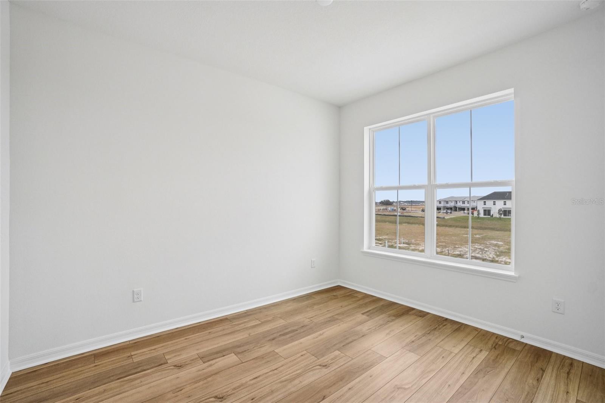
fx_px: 252
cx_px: 302
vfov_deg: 77.3
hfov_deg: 100.4
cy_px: 202
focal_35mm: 15
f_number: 8
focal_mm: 10
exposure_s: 1/30
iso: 100
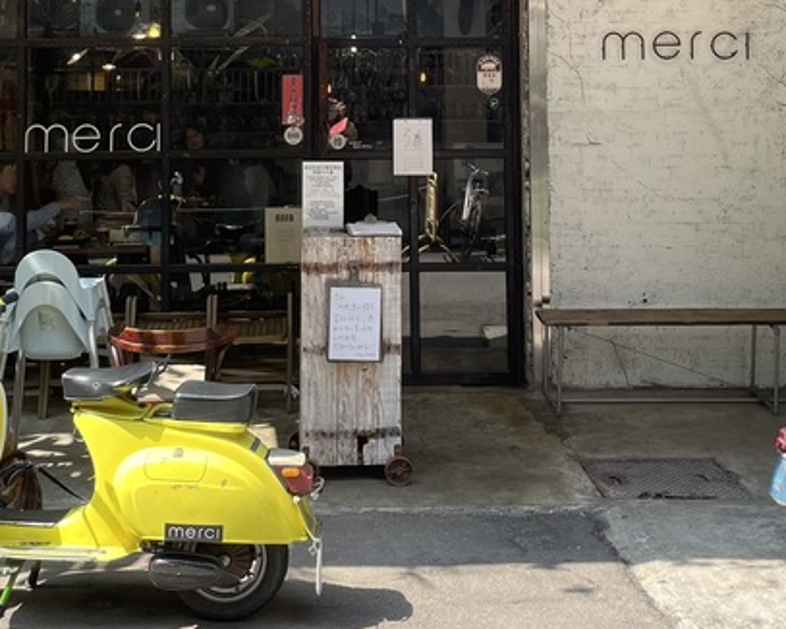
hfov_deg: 35.3
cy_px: 74
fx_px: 1234
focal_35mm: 53
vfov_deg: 27.7
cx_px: 348
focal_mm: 4.2
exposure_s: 1/392
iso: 50
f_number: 1.6
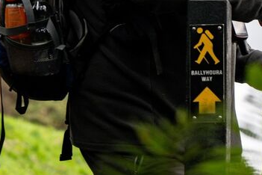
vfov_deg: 5.7
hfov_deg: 8.6
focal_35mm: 239
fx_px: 1739
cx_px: 216
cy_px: -31
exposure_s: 1/100
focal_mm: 70
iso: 320
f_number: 3.5
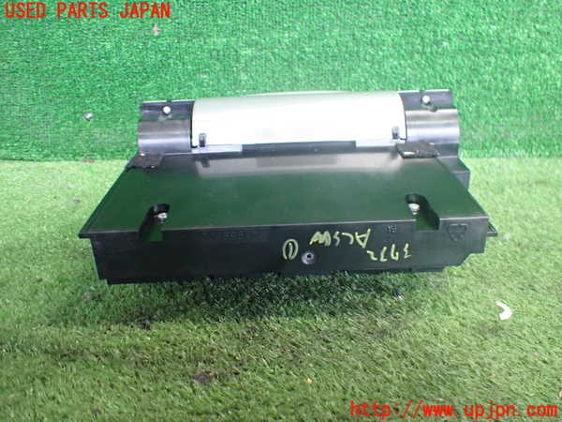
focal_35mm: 30
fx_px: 487
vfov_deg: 46.8
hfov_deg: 60.0
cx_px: 281
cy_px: 211
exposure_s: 1/40
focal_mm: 5.4
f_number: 2.3
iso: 800
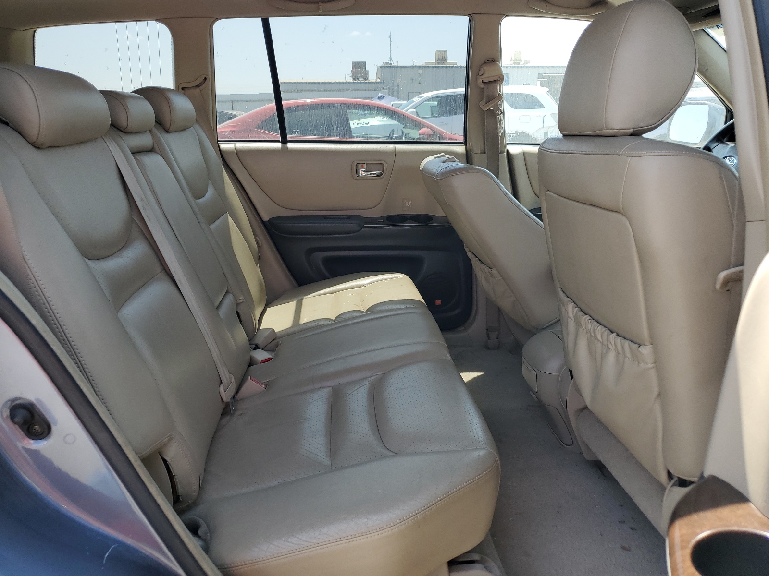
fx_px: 578
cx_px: 384
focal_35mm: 26
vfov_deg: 53.1
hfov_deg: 67.3
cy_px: 288
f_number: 1.5
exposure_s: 1/556
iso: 50
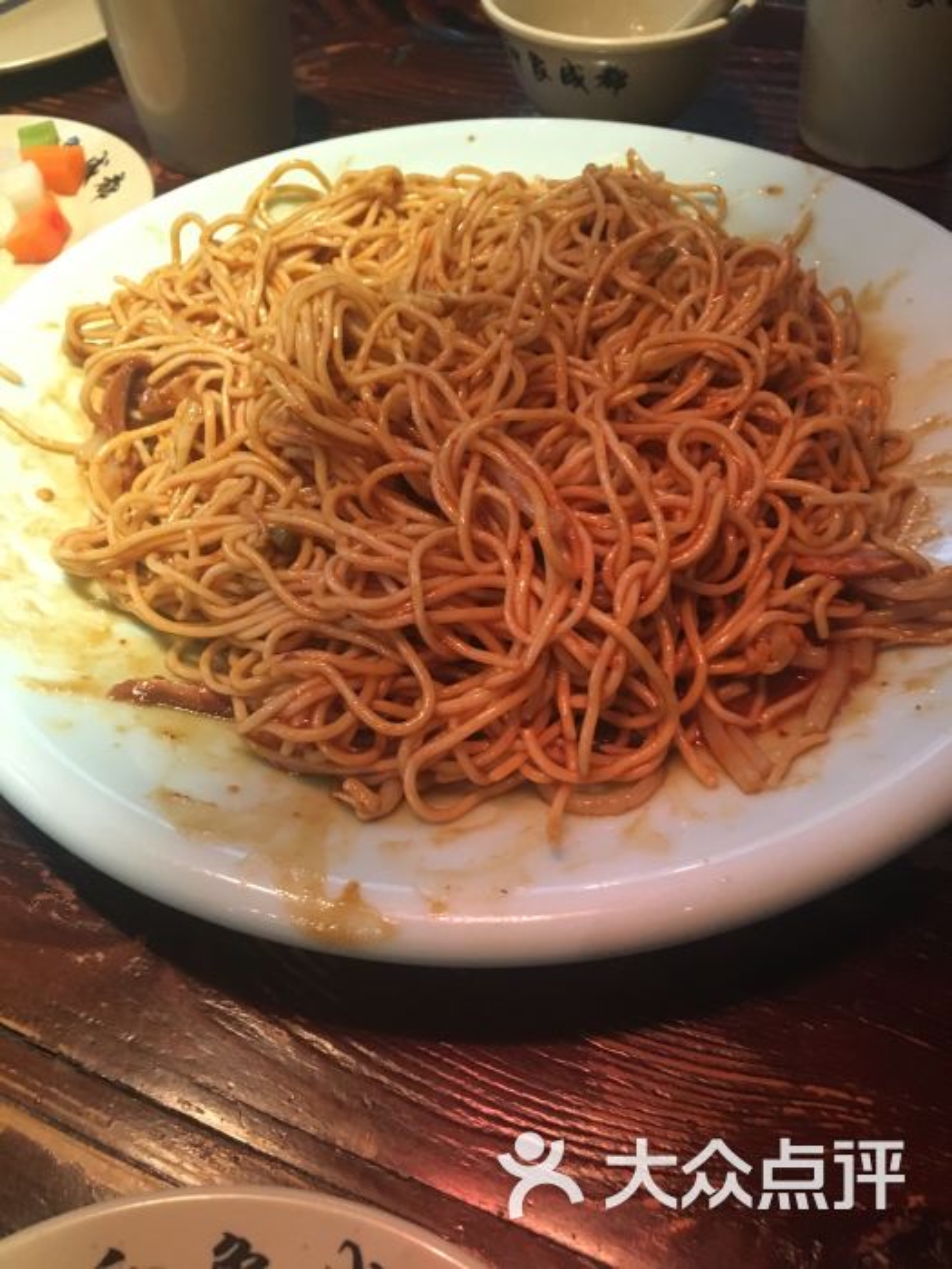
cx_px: 476
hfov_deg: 48.2
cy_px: 634
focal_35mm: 29
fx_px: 1063
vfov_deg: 61.7
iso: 200
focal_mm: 4.15
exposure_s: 1/17
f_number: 2.2
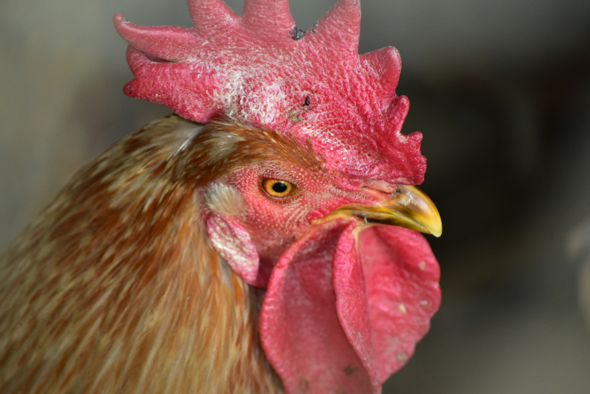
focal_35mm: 180
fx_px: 2950
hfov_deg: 11.4
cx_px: 295
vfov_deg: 7.6
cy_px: 197
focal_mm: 120
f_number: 5
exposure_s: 1/200
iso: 1400
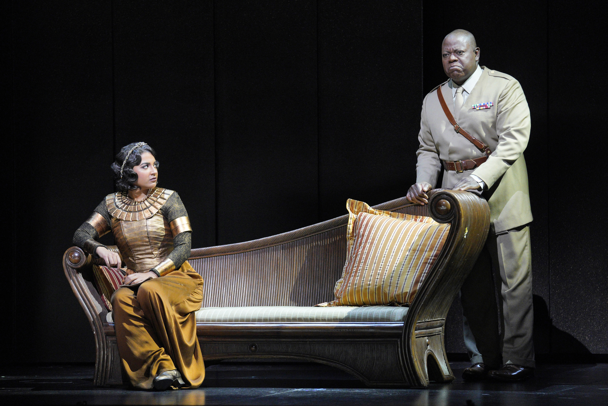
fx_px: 2364
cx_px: 304
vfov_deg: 9.8
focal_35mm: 140
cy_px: 203
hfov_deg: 14.7
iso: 5000
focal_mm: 140
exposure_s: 1/320
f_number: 4.5
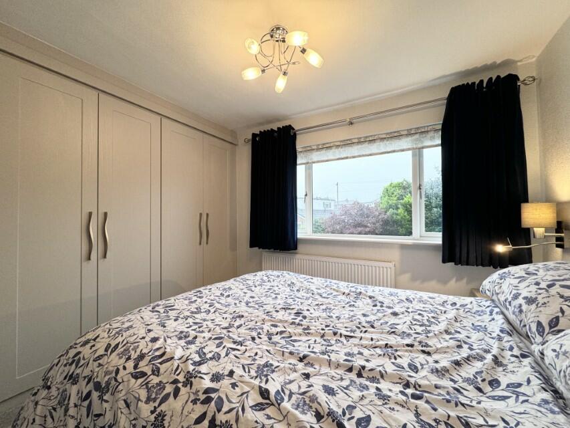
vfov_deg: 85.7
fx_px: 231
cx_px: 285
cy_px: 214
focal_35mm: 14
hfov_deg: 102.1
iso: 125
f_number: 2.2
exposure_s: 1/100
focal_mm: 2.22
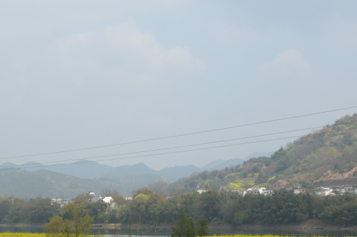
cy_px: 206
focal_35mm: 102
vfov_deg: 13.3
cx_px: 146
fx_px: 1009
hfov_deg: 20.0
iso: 160
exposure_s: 1/350
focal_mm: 35
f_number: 9.5
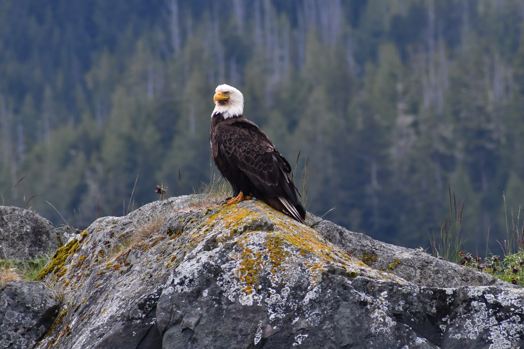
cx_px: 269
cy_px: 172
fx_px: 9708
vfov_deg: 2.1
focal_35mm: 667
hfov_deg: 3.1
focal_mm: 300
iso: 640
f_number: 9
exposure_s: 1/800
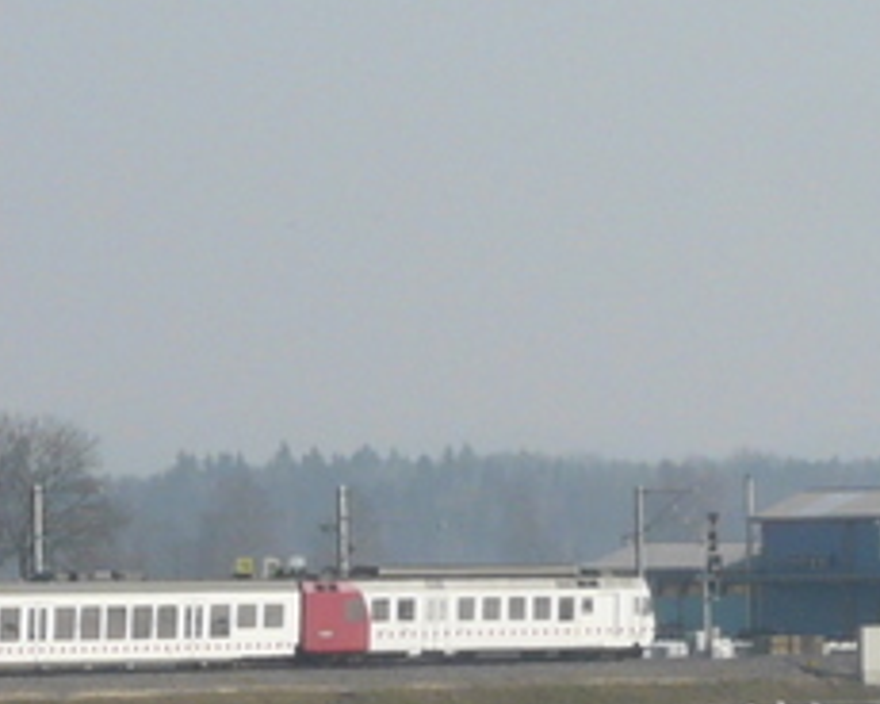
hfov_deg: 4.7
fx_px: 10626
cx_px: 111
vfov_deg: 3.8
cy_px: 543
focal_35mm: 408
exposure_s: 1/400
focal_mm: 15.8
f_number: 7.1
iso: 100
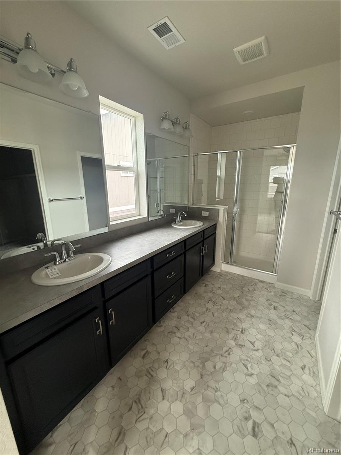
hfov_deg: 85.7
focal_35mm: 14
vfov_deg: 102.1
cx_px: 170
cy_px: 228
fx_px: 184
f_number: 2.2
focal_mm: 2.22
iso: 250
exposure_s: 1/99
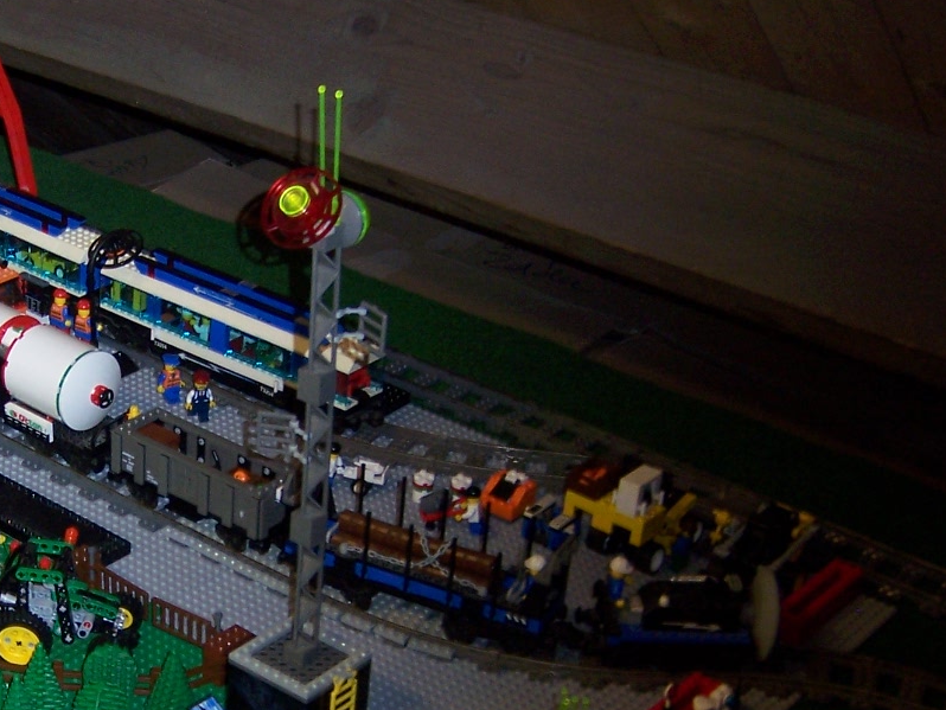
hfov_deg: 26.9
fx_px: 1914
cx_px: 117
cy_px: 541
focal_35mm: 70
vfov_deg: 20.8
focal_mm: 6.2
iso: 125
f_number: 2.8
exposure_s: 1/60
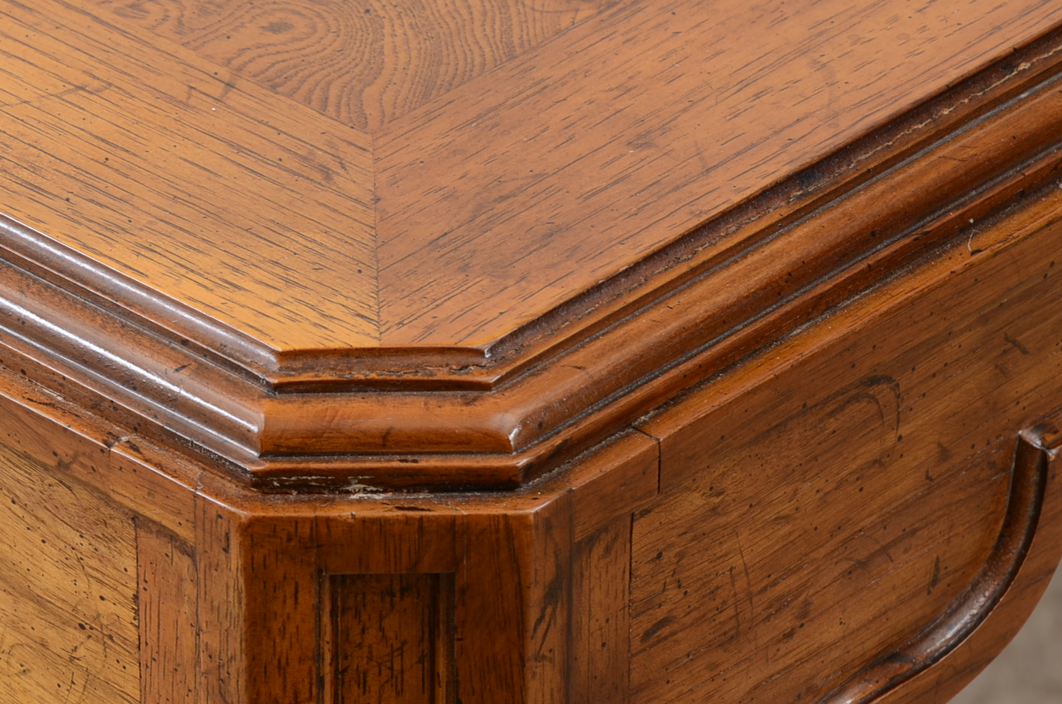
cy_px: 483
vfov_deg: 5.0
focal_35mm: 274
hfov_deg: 7.5
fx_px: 8064
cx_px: 331
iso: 125
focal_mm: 105
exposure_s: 1/125
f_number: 9
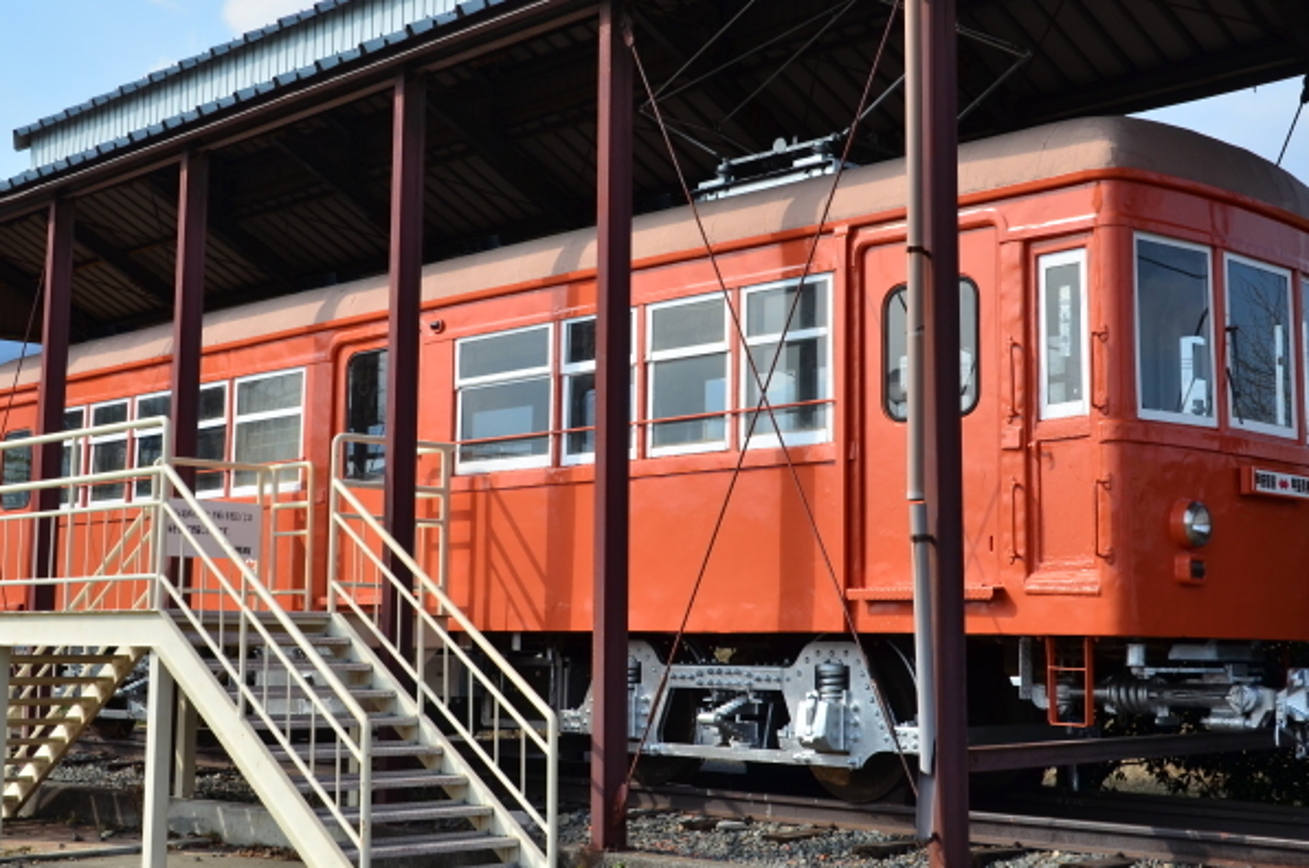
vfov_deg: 25.1
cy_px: 357
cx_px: 665
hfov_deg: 37.2
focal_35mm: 54
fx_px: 1948
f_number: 8
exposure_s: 1/640
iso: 200
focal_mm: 27
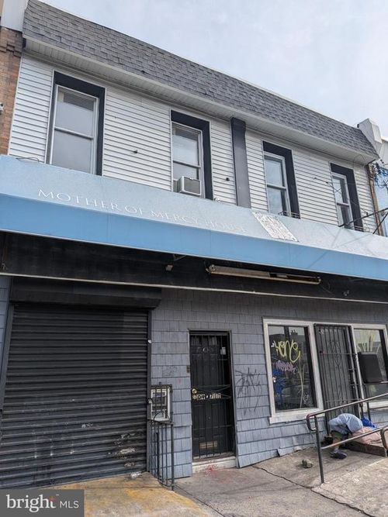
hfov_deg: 56.8
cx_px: 194
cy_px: 258
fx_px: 359
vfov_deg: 71.6
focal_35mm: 24
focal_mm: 4.53
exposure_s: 1/1447
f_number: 1.7
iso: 29
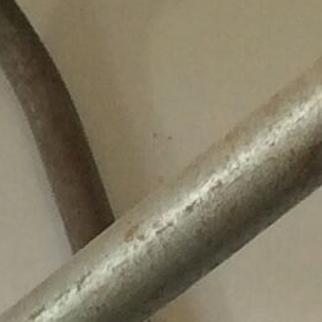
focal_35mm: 277
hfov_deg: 6.1
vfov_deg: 6.3
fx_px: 2915
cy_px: 102
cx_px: -437
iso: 40
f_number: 2.4
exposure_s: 1/50
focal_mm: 3.3
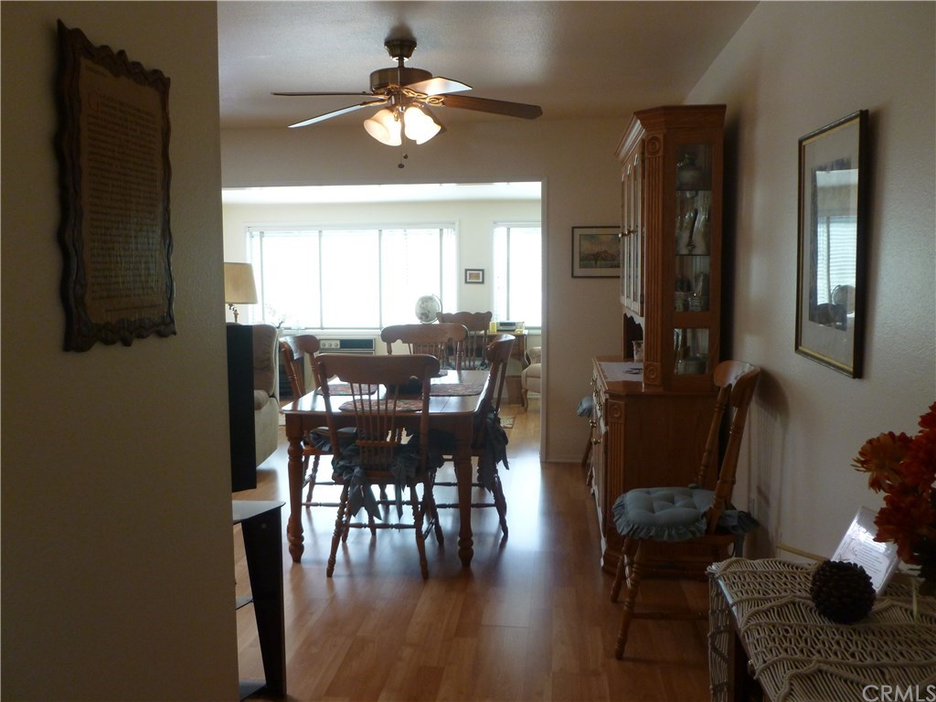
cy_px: 351
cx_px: 468
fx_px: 757
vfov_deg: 49.7
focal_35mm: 28
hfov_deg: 63.4
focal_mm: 5
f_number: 3.3
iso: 200
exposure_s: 1/60
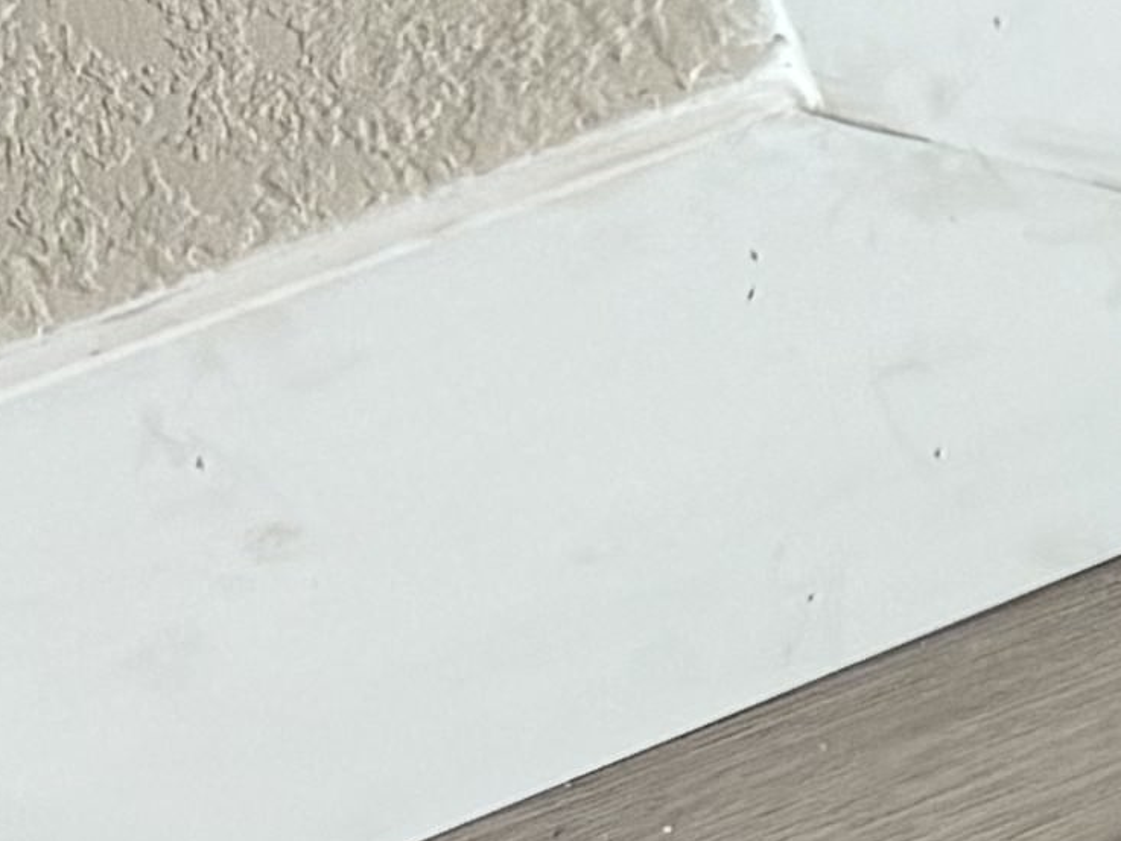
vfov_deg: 7.7
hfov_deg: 7.8
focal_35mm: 186
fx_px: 6024
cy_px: -639
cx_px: 4187
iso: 125
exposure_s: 1/60
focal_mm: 6.76
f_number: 1.78
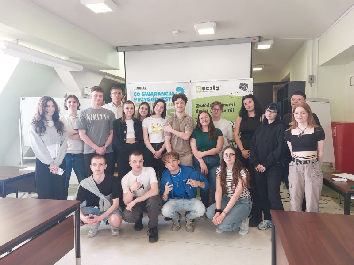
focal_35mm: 24
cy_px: 132
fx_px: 245
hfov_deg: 71.6
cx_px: 177
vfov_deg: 56.8
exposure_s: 1/50
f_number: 1.8
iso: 250
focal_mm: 5.23
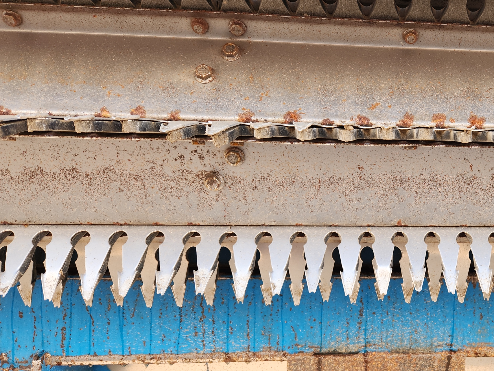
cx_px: 435
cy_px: 231
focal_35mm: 41
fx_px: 585
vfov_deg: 35.0
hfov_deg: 42.4
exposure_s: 1/180
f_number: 1.8
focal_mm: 5.4
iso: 32
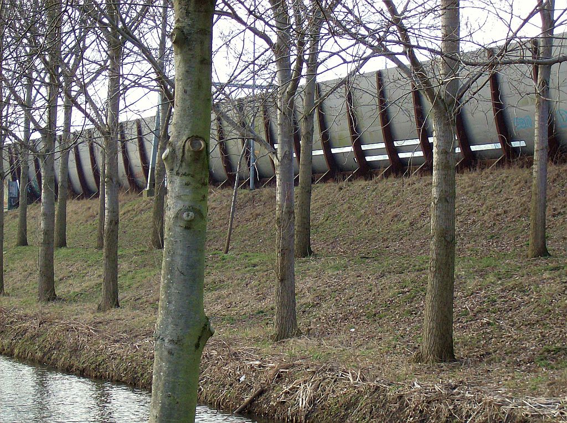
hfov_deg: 19.7
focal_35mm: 100
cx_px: 284
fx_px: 1634
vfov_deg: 14.7
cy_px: 212
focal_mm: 16.6
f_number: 4.6
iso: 169
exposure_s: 1/121
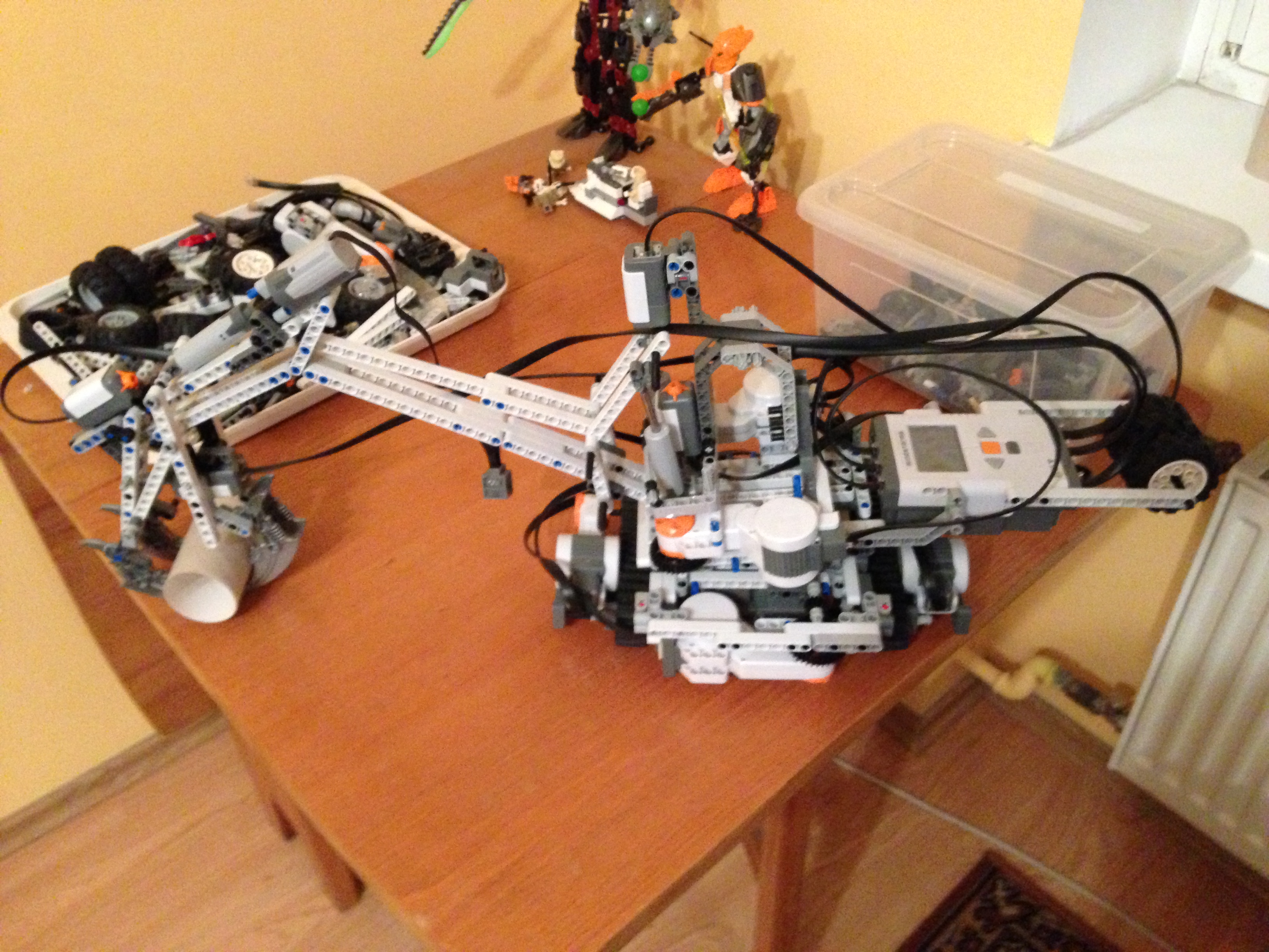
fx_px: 1210
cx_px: 634
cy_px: 476
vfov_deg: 42.9
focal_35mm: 33
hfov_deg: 55.4
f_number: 2.4
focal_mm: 4.13
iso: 800
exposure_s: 1/15
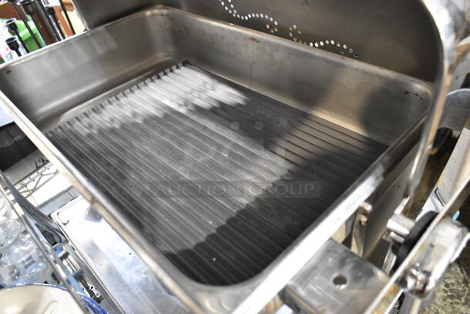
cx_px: 235
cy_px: 157
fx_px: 353
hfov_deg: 67.3
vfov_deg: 48.0
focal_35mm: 27
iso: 2200
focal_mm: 18
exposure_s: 1/30
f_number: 3.5
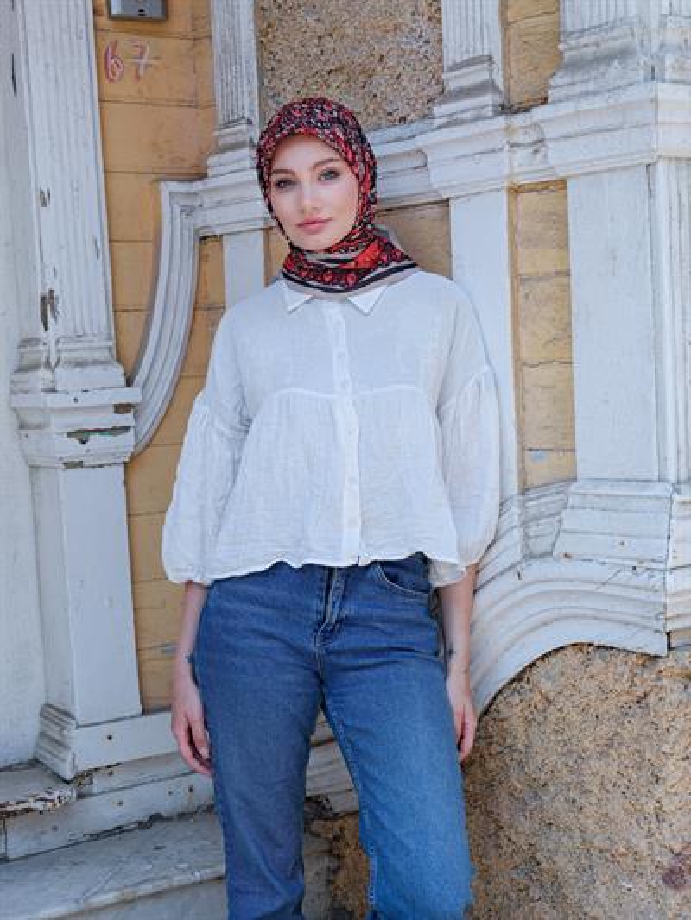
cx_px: 346
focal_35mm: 55
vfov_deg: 34.9
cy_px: 460
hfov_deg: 26.6
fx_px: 1463
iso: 320
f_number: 5.6
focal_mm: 70
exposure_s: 1/350
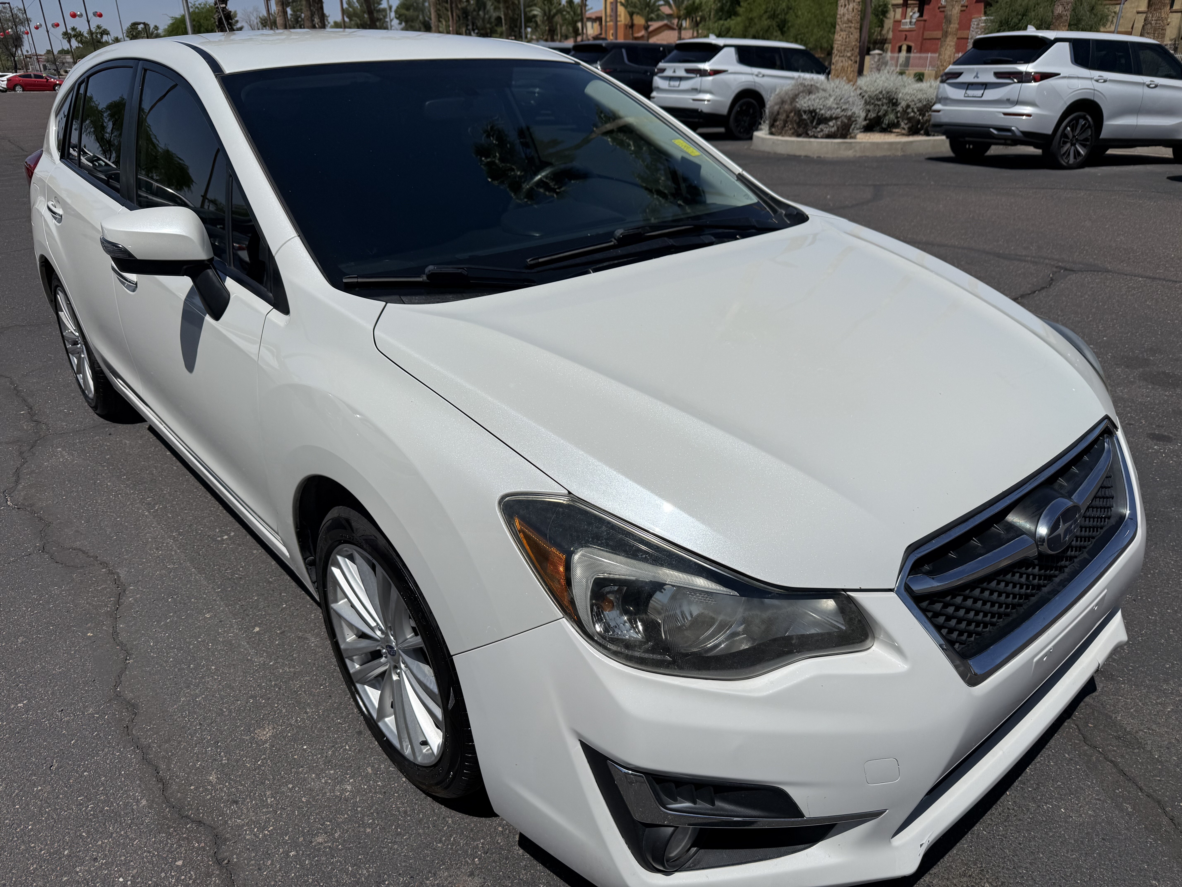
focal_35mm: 24
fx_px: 820
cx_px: 591
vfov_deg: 56.8
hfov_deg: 71.6
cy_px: 444
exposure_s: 1/14286
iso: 64
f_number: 1.78
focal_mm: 6.76
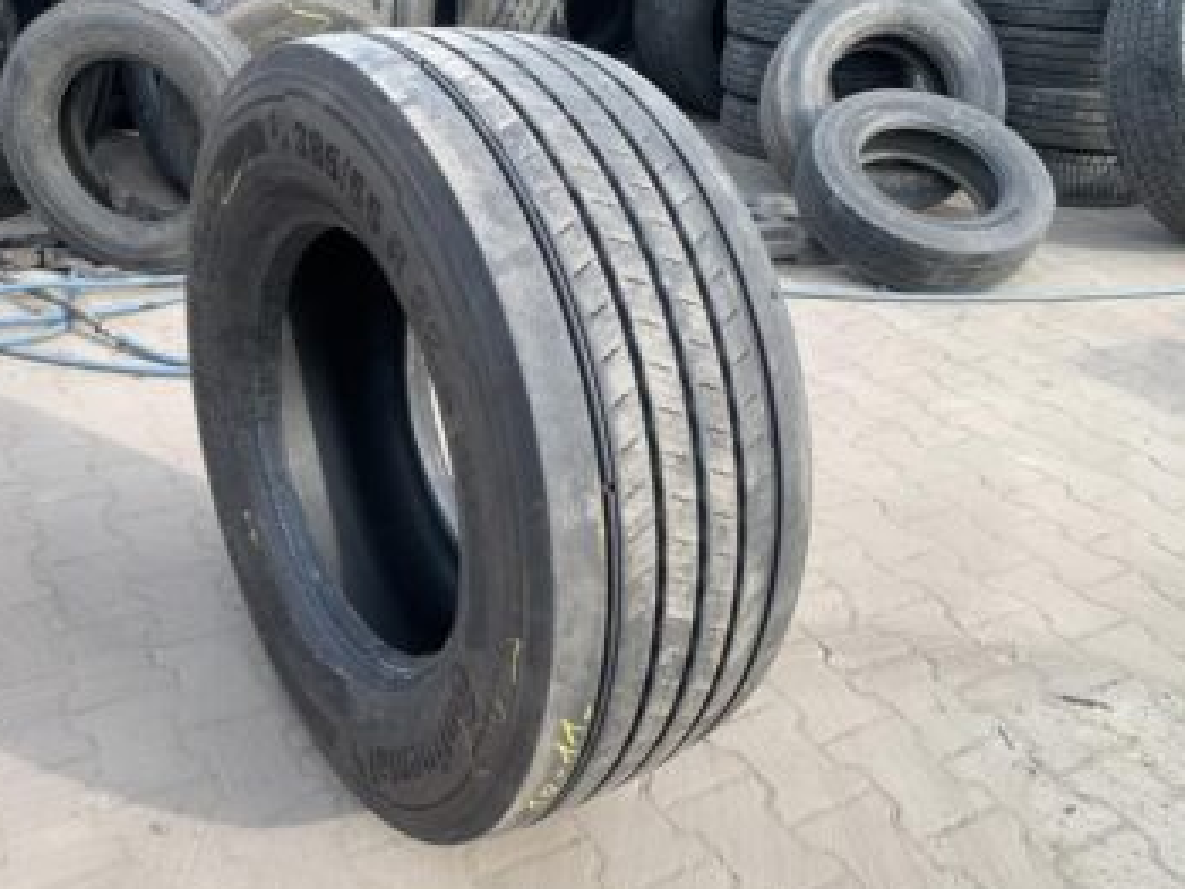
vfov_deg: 44.2
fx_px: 1096
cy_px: 453
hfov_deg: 56.5
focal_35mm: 32
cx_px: 489
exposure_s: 1/333
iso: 25
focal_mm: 4.25
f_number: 1.8
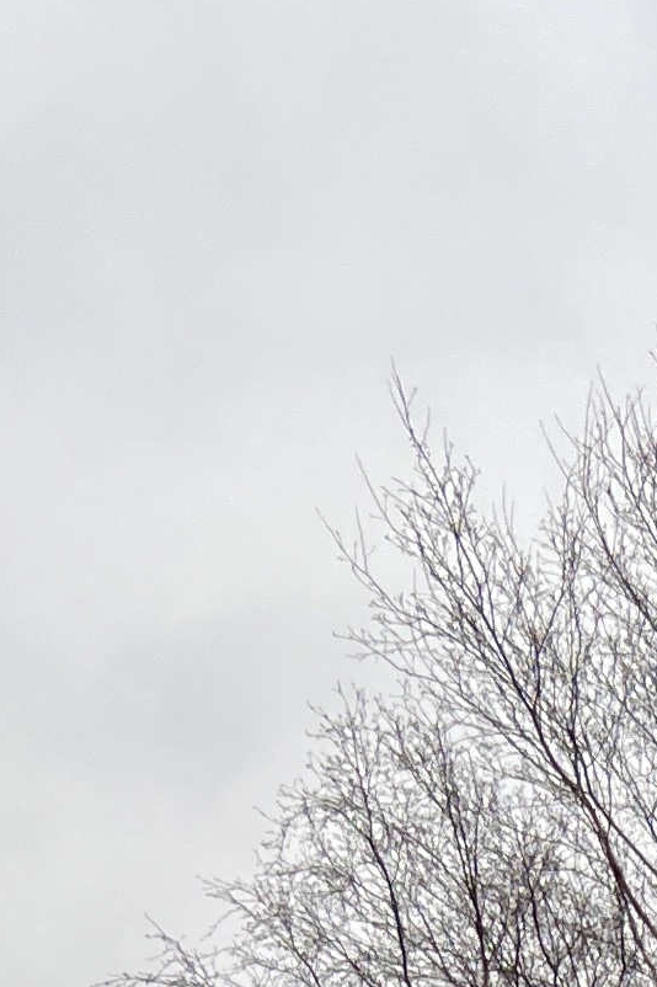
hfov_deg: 9.2
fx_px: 3726
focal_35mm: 136
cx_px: 1463
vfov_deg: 12.3
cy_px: 2278
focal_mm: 5.7
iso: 40
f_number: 1.5
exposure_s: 1/219
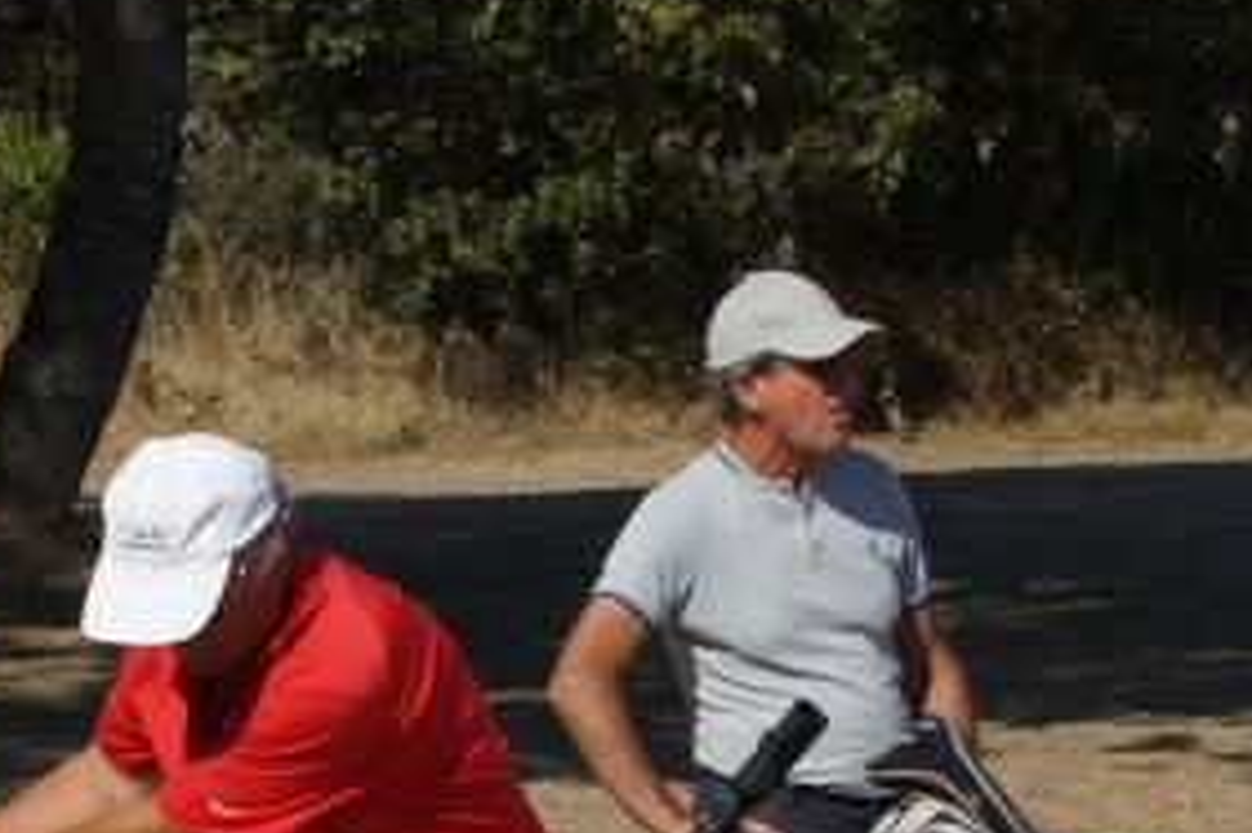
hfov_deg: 7.5
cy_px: 1096
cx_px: 437
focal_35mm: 273
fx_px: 9488
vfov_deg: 5.0
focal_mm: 50
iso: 100
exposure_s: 1/320
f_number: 9
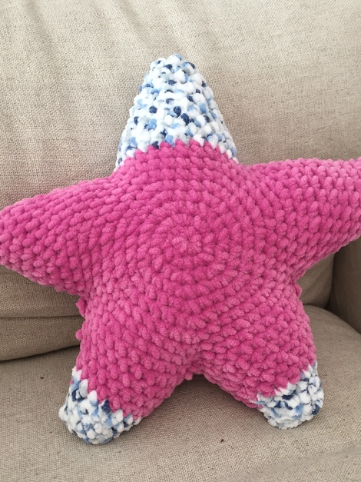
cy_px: 281
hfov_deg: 38.6
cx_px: 193
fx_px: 515
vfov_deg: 49.9
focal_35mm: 37
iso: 100
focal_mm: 4.15
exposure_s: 1/33
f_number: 2.2
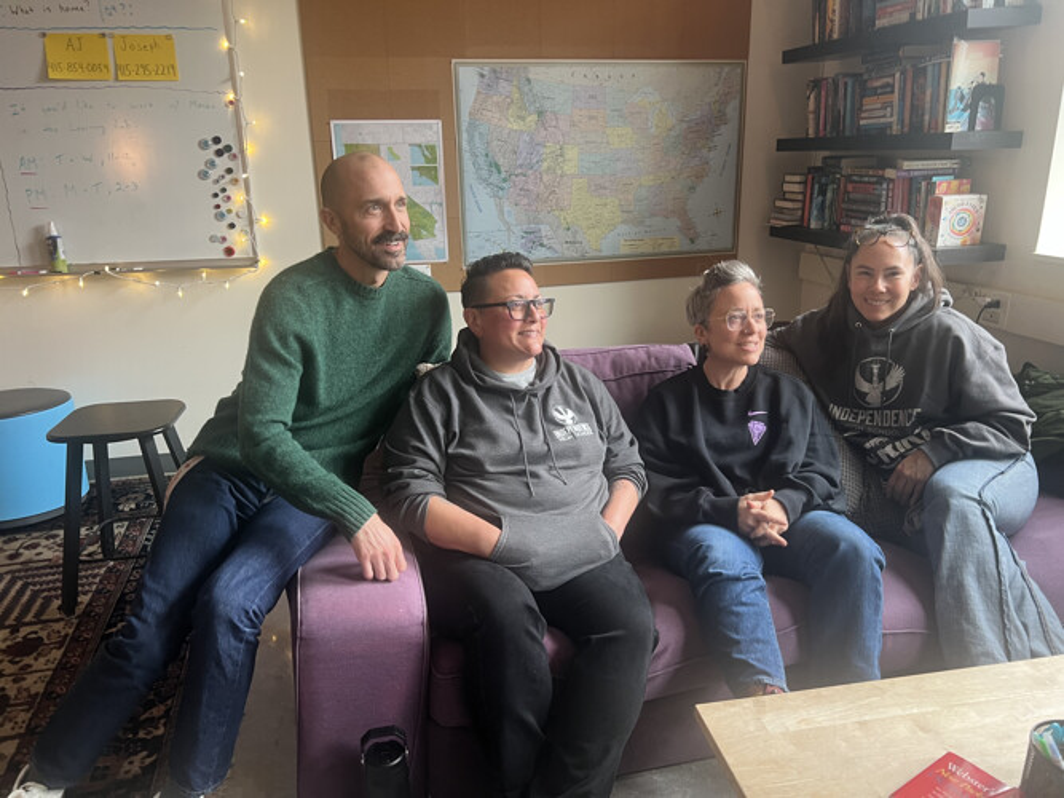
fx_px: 799
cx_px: 532
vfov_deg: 53.0
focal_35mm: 26
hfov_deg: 67.3
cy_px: 399
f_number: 1.5
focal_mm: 5.7
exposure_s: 1/60
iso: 100
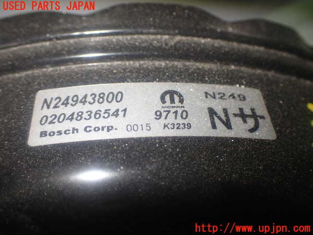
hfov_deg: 49.0
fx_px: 344
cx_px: 156
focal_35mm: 38
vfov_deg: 37.7
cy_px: 118
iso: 200
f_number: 2.7
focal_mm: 6.83
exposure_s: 1/40
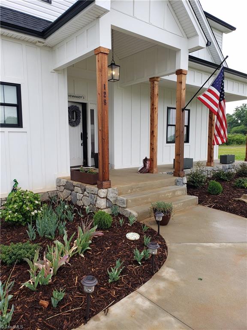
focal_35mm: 26
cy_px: 165
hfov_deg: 53.1
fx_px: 247
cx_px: 124
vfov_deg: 67.3
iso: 50
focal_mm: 4.3
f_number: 2.4
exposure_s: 1/184
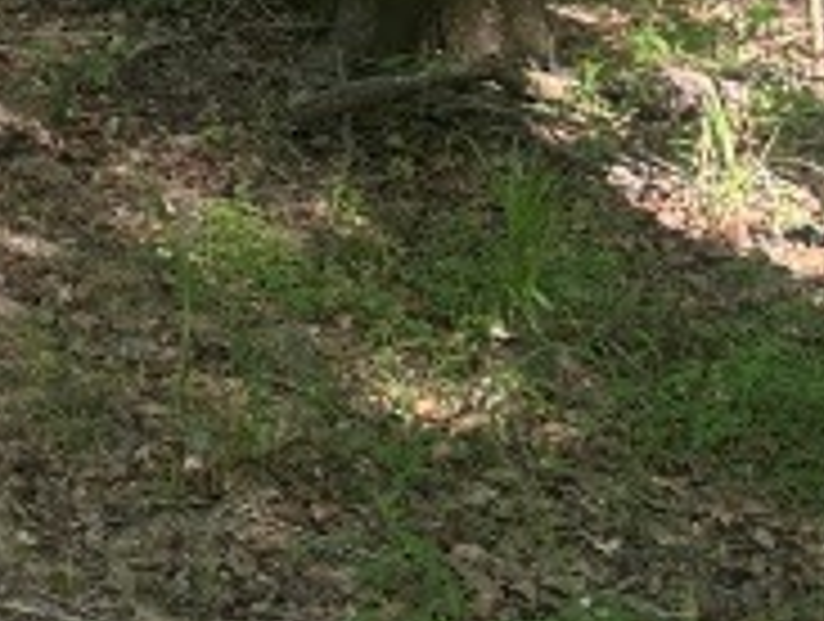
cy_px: -608
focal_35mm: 134
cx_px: -774
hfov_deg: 13.0
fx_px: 3196
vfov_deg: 10.3
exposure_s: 1/276
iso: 80
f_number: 1.78
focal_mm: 6.86
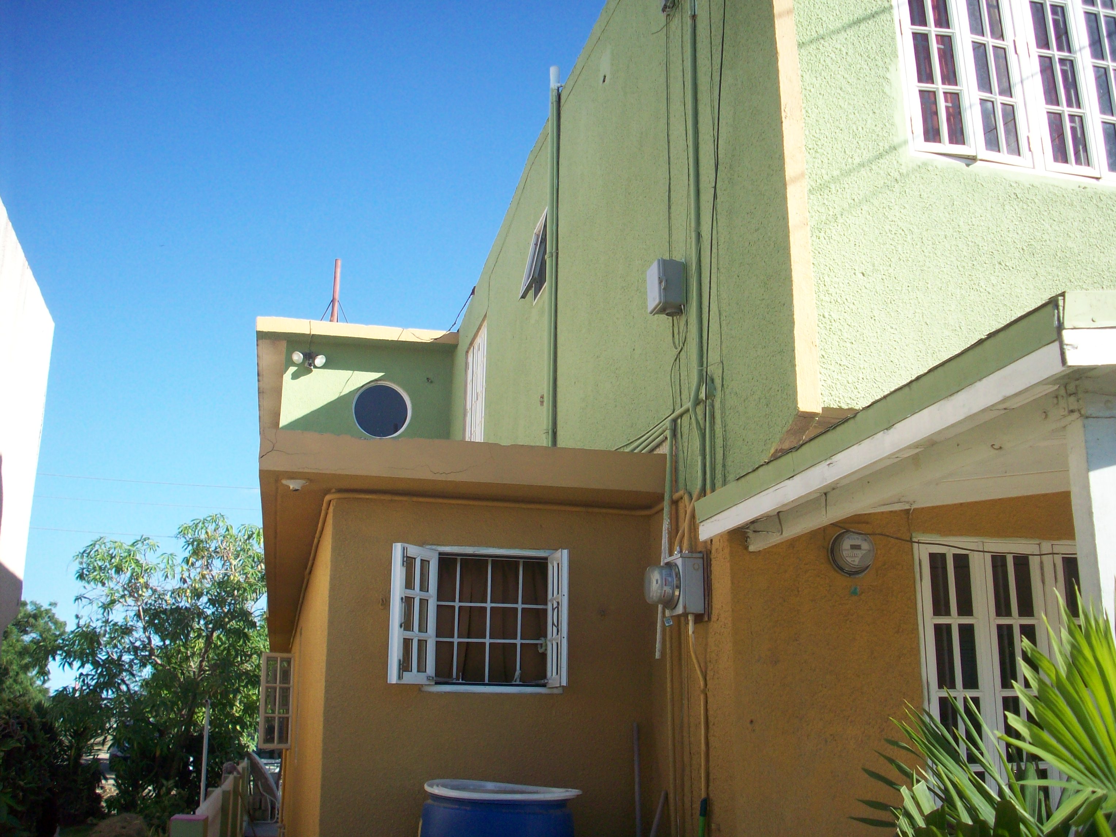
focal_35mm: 37
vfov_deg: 38.7
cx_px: 558
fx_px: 1193
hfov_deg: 50.1
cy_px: 418
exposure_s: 1/702
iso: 80
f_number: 2.8
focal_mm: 6.2
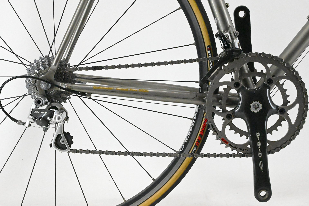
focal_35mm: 70
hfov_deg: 28.9
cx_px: 154
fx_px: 601
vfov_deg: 19.4
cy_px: 103
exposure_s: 1/640
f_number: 20
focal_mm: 70
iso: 28800
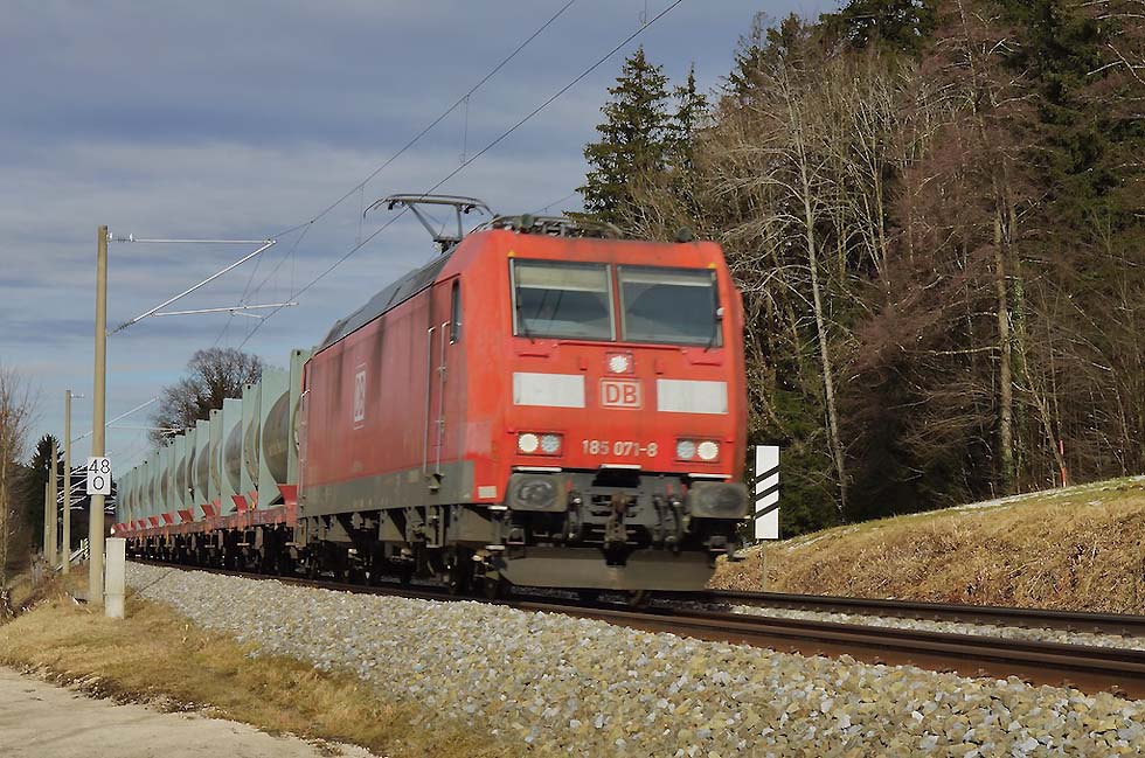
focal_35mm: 75
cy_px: 379
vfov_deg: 18.1
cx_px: 572
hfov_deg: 27.0
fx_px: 2380
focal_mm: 50
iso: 100
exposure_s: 1/125
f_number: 13
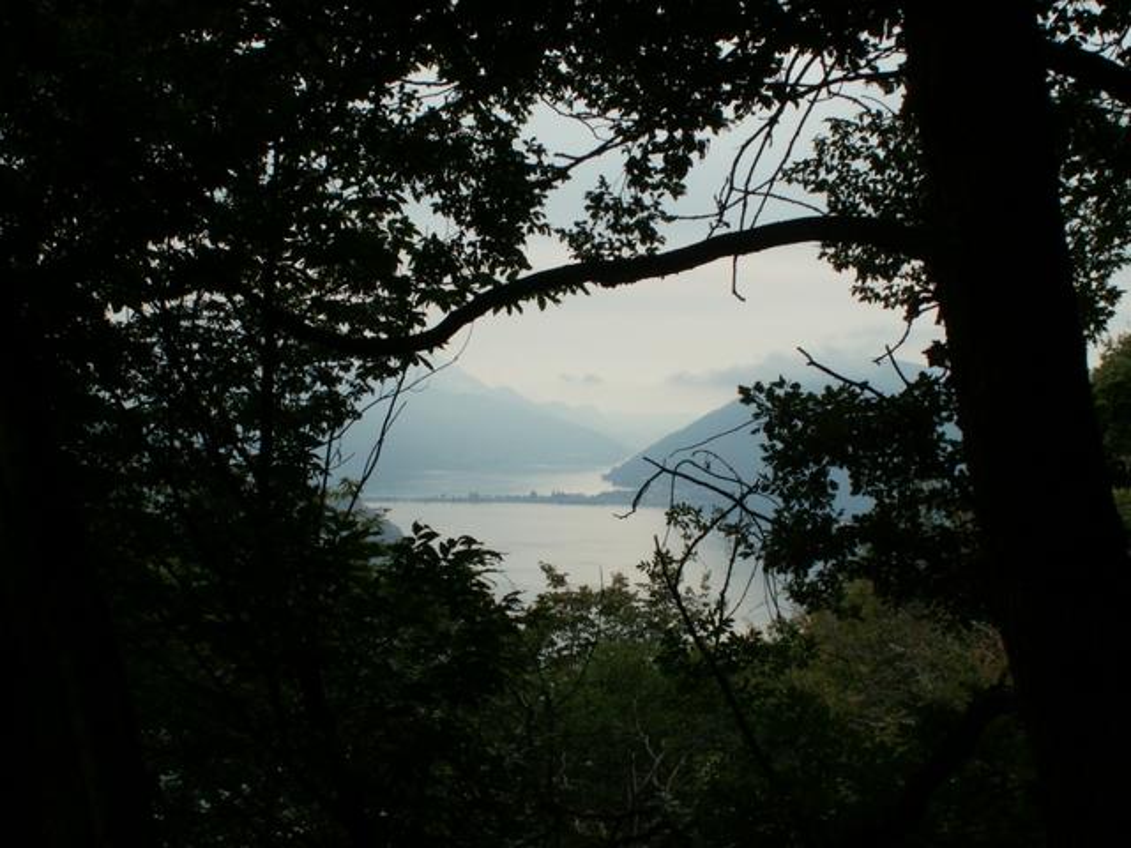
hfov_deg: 34.3
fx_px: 1830
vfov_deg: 26.1
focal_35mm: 56
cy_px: 424
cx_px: 566
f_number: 7.1
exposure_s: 1/40
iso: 50
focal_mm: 9.33
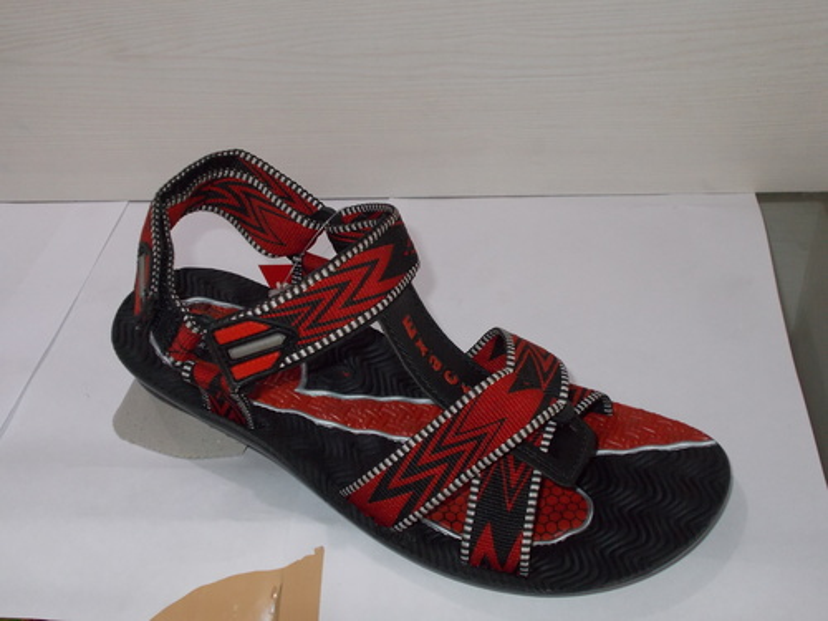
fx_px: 933
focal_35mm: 39
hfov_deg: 47.9
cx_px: 414
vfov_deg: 36.8
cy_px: 310
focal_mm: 6.9
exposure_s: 1/30
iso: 200
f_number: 3.9
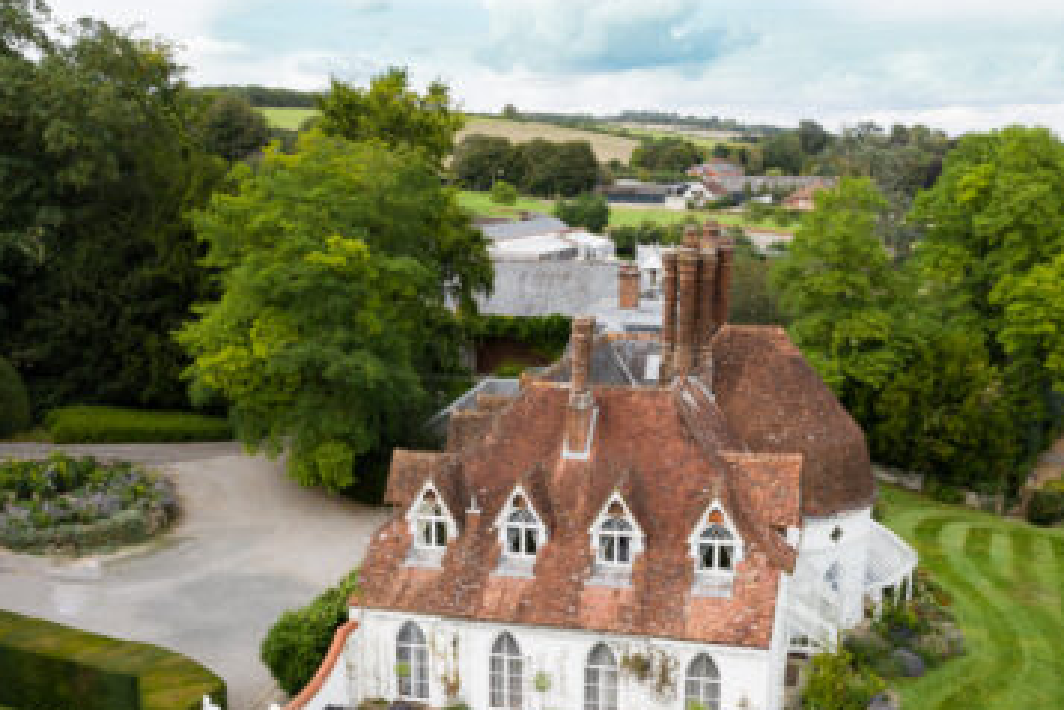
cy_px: 492
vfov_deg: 33.0
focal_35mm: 40
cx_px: 557
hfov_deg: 48.4
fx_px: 1182
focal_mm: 10.26
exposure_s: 1/50
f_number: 5
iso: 100
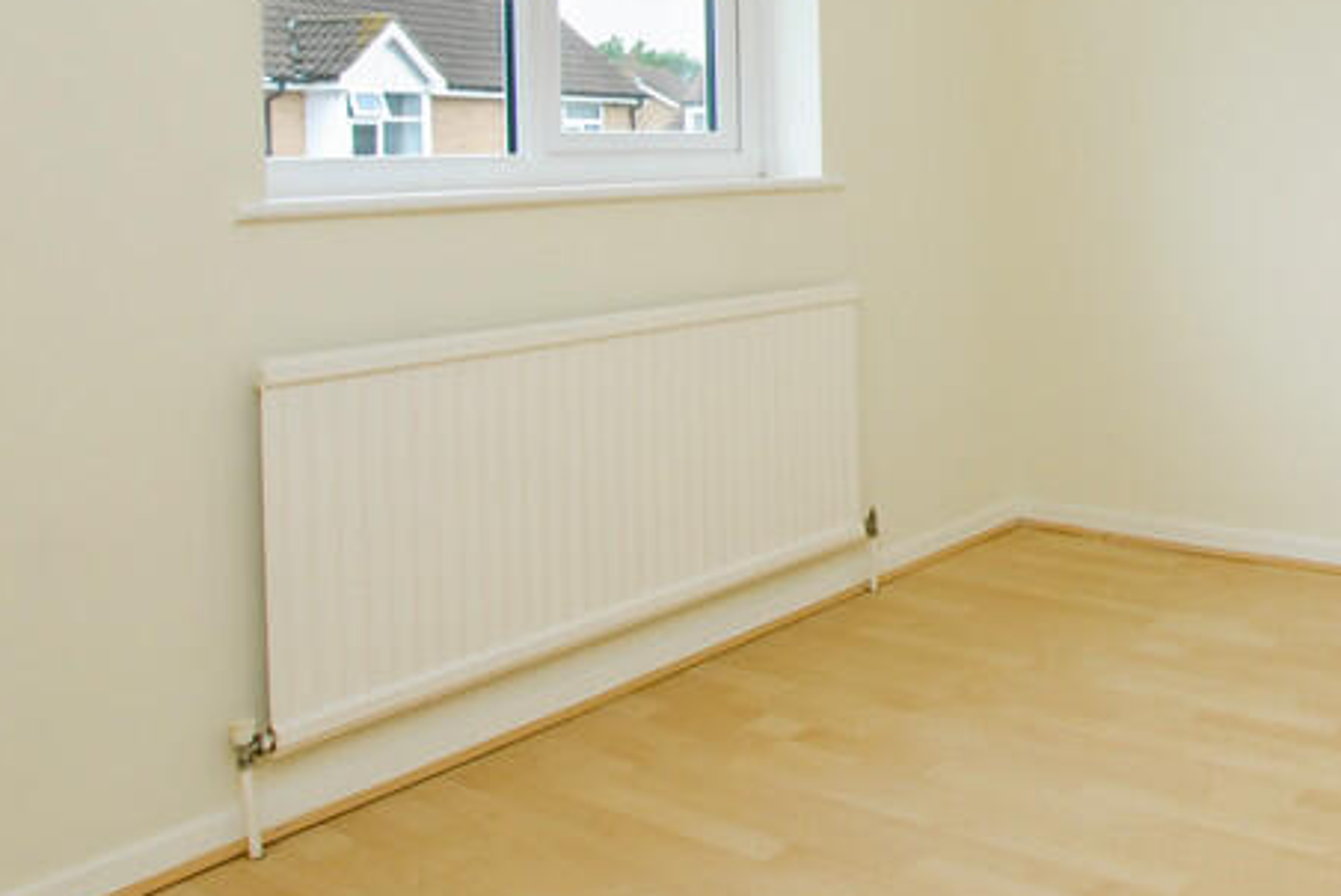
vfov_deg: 37.2
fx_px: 1267
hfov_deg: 49.3
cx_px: 1225
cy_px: 144
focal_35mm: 34
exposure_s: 1/25
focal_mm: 10
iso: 250
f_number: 9
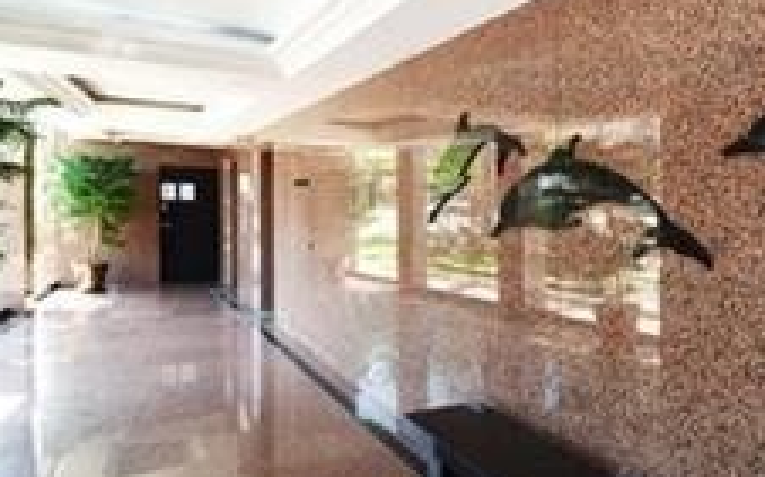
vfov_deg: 47.4
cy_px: 200
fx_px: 542
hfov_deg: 69.3
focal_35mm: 26
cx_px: 481
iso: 1000
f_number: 8
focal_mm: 10
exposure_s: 1/60
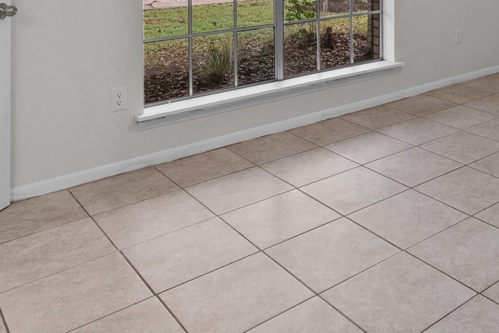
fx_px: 568
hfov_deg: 43.7
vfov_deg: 28.4
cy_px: -66
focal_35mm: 41
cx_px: 439
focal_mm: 16
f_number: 8
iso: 2500
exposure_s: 1/8
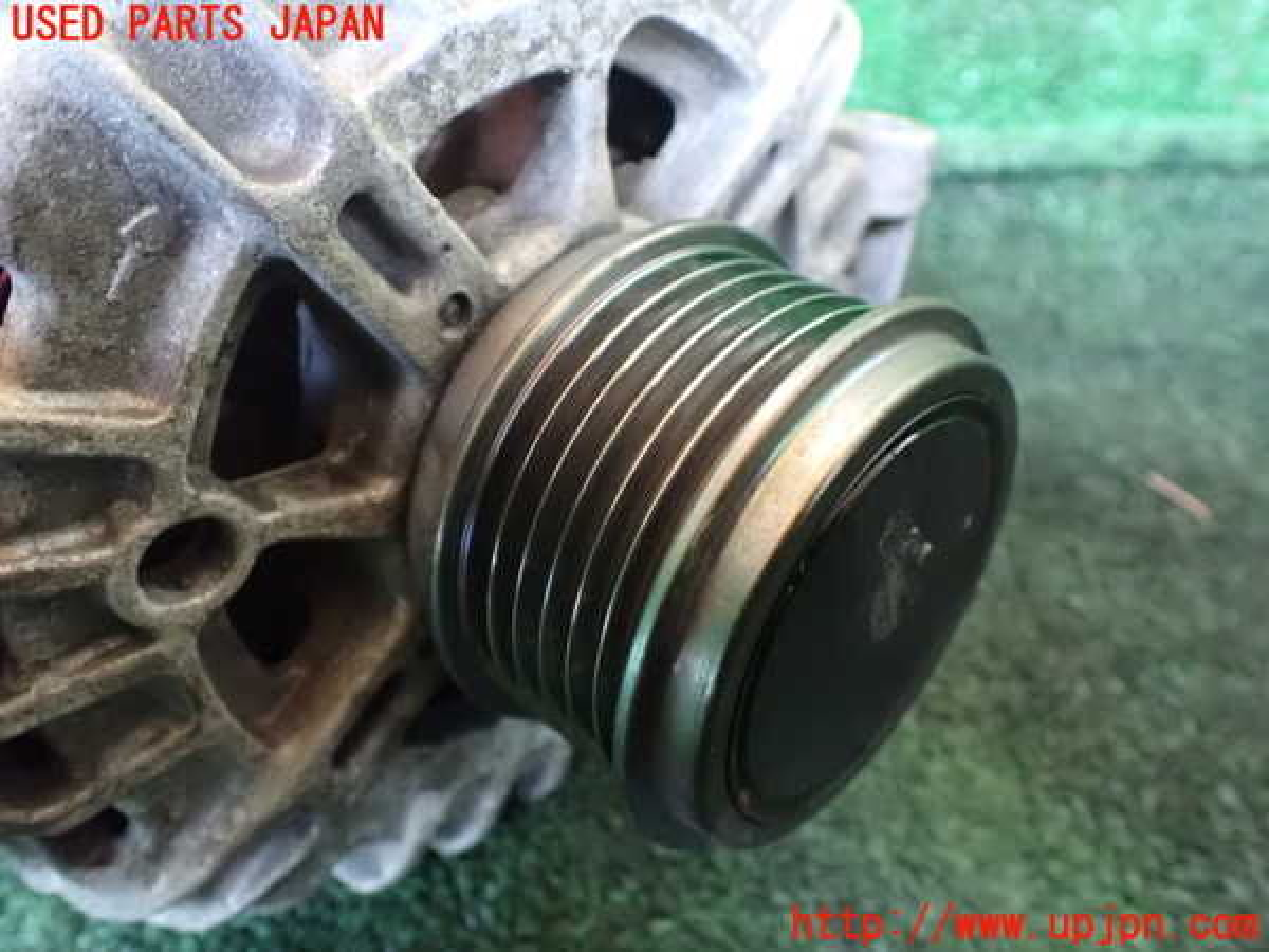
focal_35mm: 30
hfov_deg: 60.0
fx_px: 1100
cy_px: 476
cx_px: 634
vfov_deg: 46.8
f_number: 2.3
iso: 1600
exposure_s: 1/20
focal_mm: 5.4
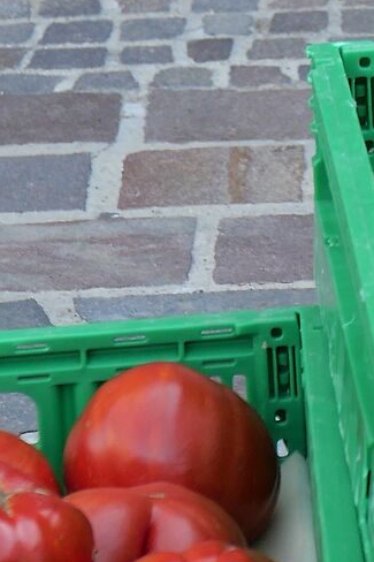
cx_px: 828
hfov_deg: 5.4
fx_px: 3836
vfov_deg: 8.2
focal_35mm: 246
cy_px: -298
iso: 200
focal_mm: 22.7
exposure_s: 1/100
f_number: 4.5
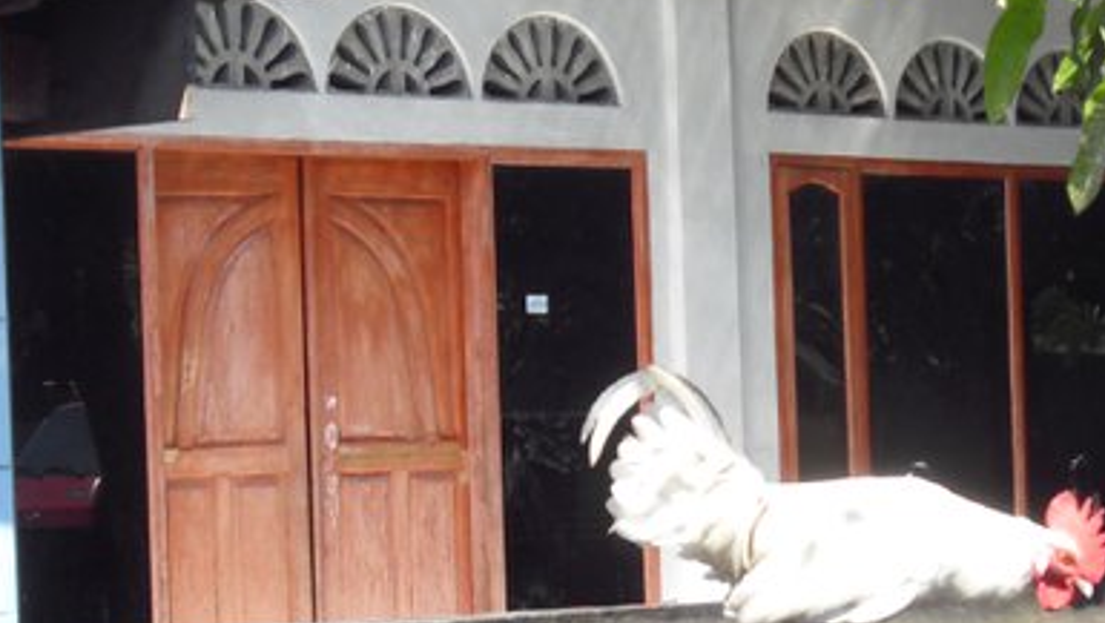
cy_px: 505
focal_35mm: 147
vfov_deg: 8.3
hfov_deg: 14.6
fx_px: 4309
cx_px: 801
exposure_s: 1/320
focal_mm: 10.7
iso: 100
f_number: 3.8
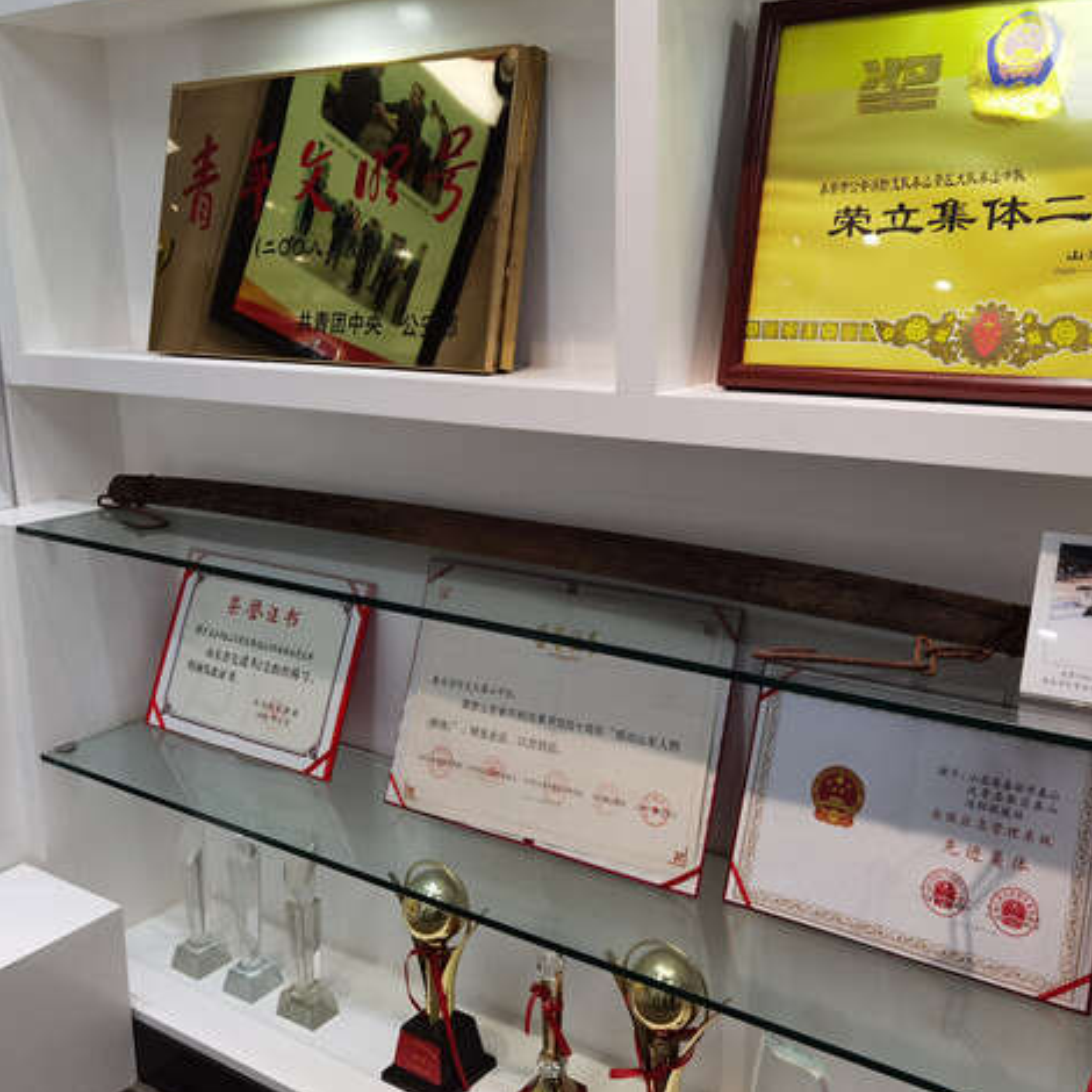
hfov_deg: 49.7
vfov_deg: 49.7
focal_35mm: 33
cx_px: 585
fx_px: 1178
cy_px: 536
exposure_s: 1/100
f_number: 1.9
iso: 64
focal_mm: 6.71
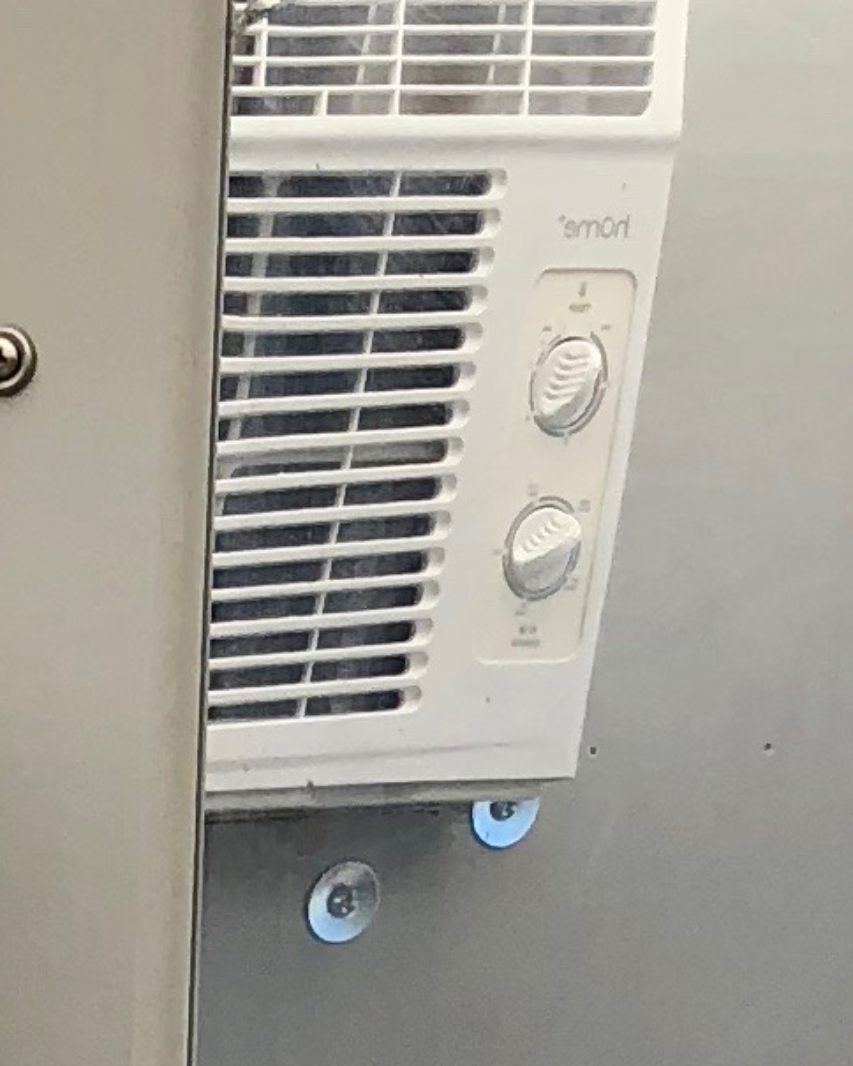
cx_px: 370
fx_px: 5743
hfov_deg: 8.5
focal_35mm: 182
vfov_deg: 10.0
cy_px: 1924
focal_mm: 4
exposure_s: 1/1021
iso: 20
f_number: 1.8
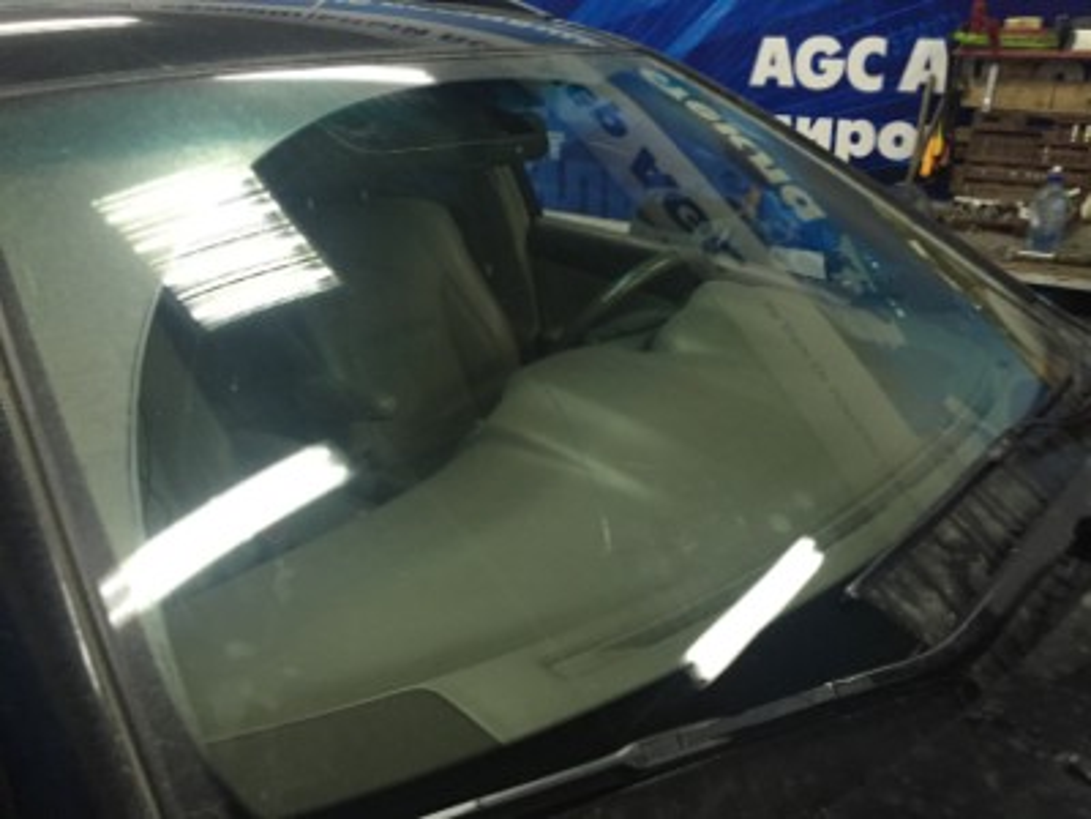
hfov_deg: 61.7
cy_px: 410
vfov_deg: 48.2
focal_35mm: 29
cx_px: 546
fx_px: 914
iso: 200
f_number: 2.2
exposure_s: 1/33
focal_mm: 4.15
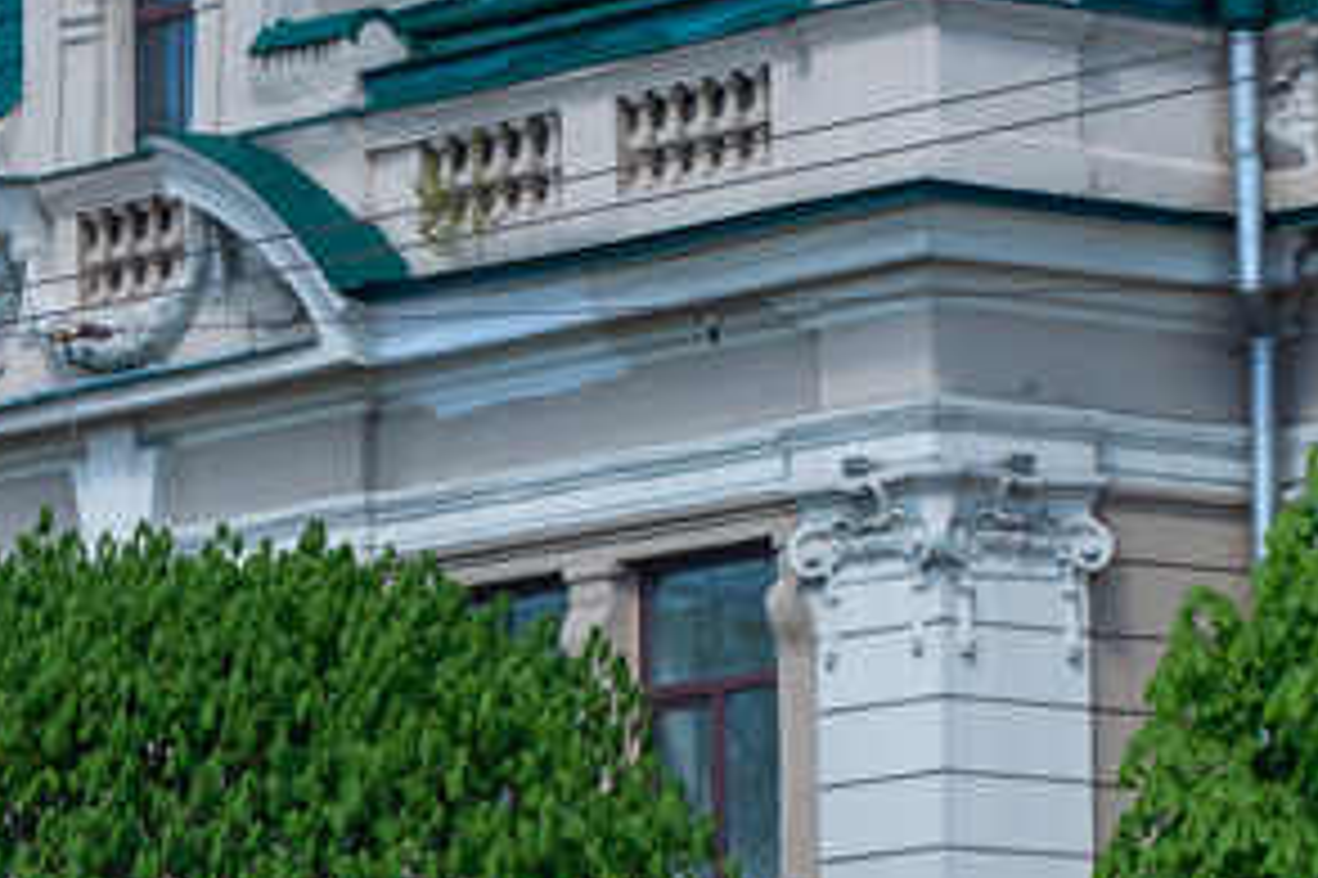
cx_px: -499
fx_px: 7501
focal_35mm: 205
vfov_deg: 6.7
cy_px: 768
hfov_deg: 9.8
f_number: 4
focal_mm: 50
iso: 160
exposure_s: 1/400
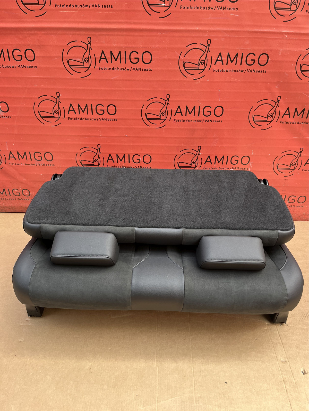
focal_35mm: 26
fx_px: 309
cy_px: 206
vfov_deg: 67.3
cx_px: 154
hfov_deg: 53.1
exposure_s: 1/196
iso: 40
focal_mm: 5.1
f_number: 1.6
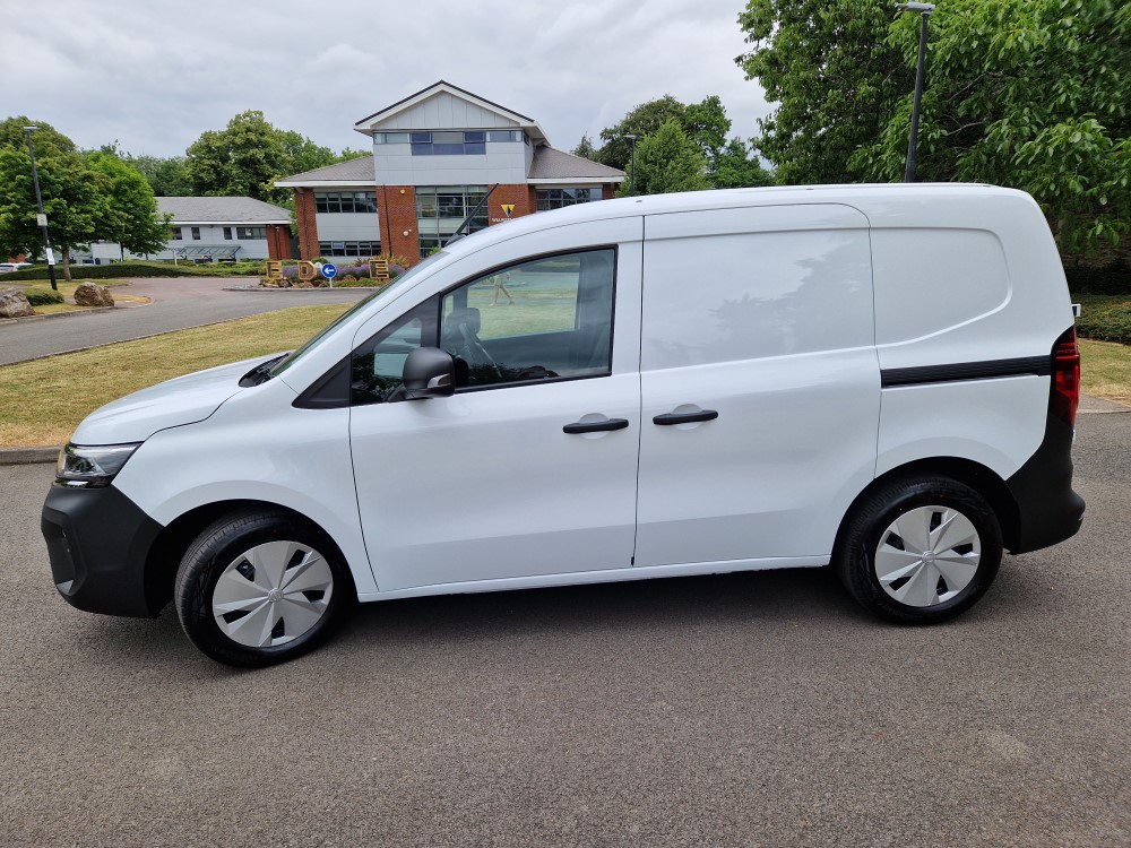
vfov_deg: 58.9
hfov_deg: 73.9
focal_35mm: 23
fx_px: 751
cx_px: 566
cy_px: 424
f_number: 1.8
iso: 50
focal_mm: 5.4
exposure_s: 1/1040
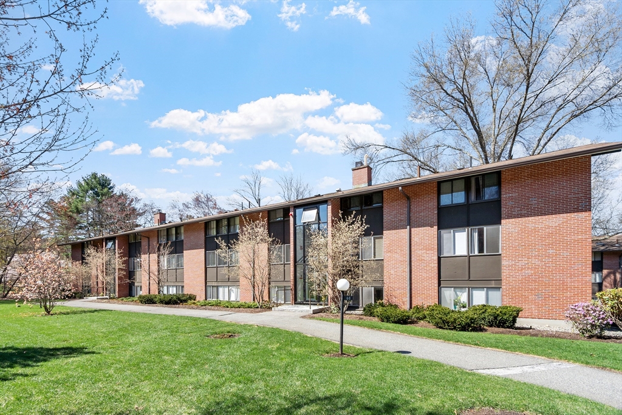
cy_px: 208
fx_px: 259
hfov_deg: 100.4
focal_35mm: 15
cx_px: 311
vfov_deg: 77.3
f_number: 8
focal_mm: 10
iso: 100
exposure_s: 1/160
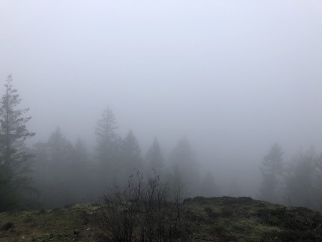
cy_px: 121
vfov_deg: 49.7
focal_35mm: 28
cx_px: 161
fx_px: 260
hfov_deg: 63.4
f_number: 1.8
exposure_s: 1/571
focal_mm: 3.99
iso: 20
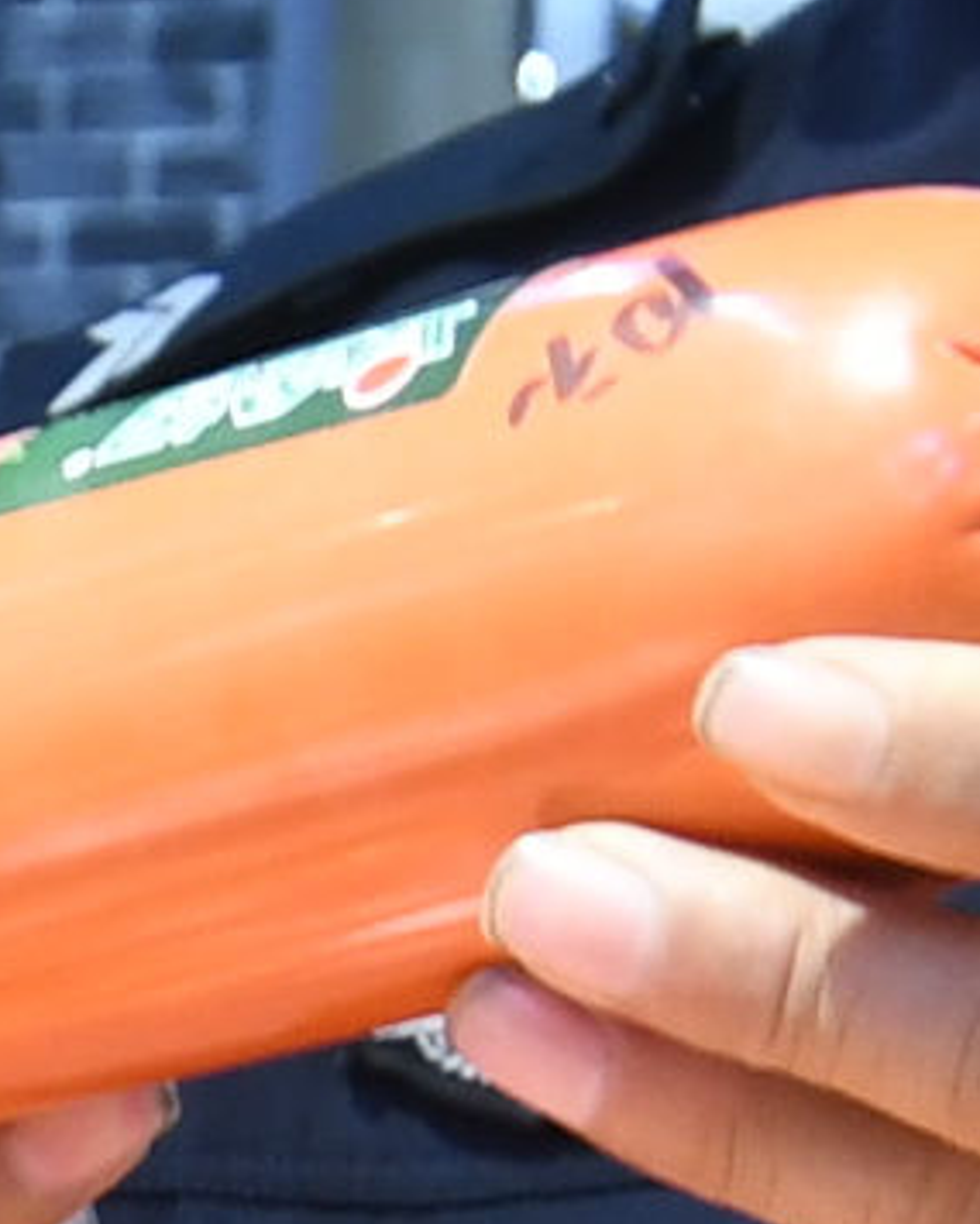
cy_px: 1650
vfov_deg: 9.1
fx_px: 7574
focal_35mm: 209
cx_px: -1193
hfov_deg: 7.1
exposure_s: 1/20
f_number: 4
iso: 500
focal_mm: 13
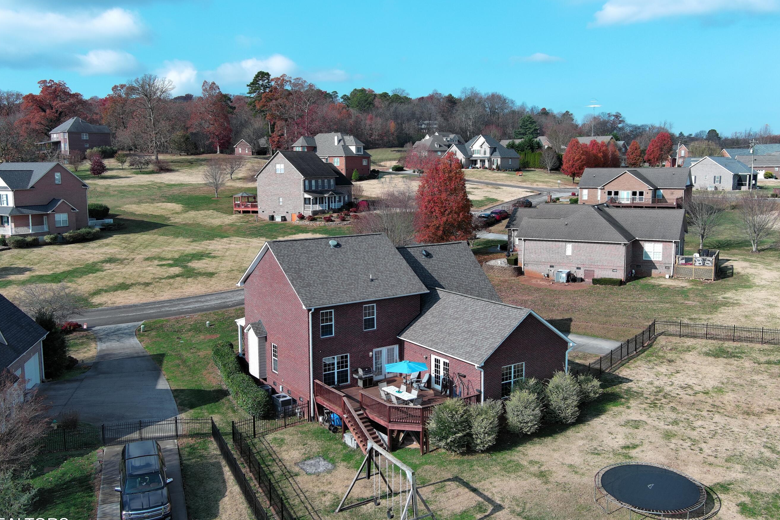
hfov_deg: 57.2
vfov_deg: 40.0
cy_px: 256
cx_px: 388
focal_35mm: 33
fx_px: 715
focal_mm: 10.57
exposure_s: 1/985
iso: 100
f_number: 2.8
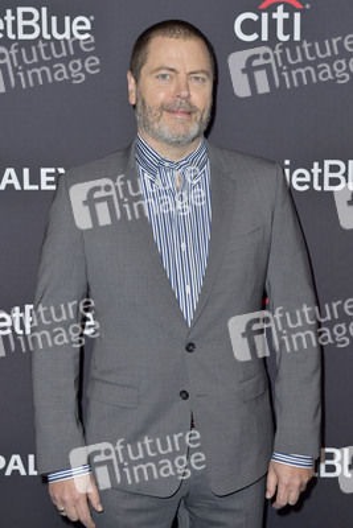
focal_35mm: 70
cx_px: 176
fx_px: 1029
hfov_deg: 19.5
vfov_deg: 28.8
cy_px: 264
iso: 250
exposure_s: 1/250
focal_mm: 70
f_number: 5.6
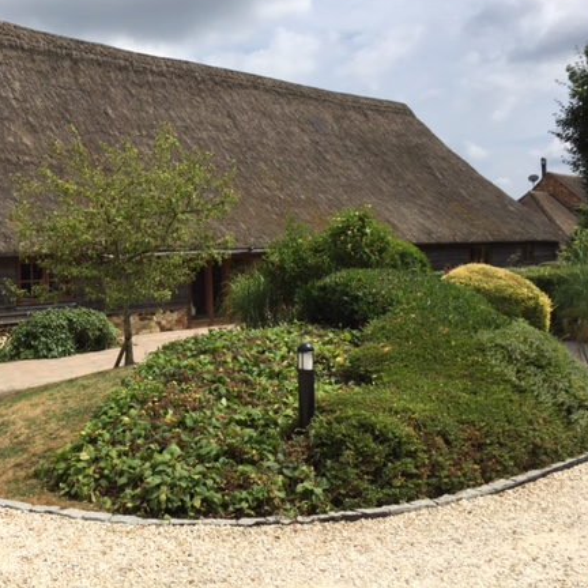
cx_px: 166
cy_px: 263
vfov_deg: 43.8
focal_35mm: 38
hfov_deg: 42.8
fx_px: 730
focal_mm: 4.15
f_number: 2.2
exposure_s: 1/3049
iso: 32
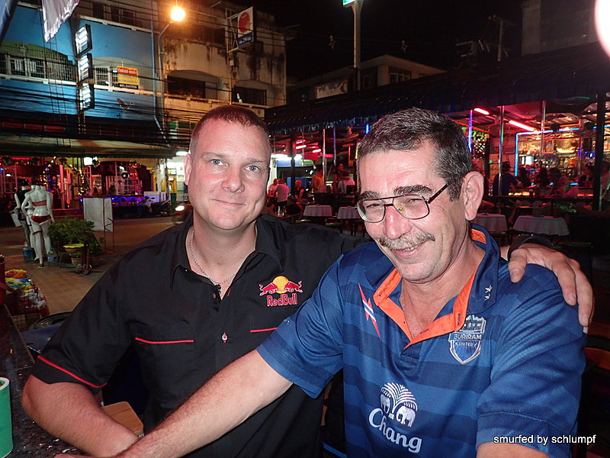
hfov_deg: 69.4
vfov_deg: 54.9
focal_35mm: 25
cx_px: 305
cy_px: 229
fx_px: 441
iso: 250
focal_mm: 4.5
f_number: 2
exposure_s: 1/30
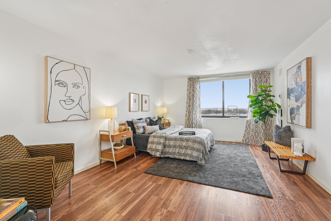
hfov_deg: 95.0
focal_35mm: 16
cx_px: 166
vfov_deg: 72.1
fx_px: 152
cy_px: 110
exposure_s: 1/8
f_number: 10
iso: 400
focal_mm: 16.5
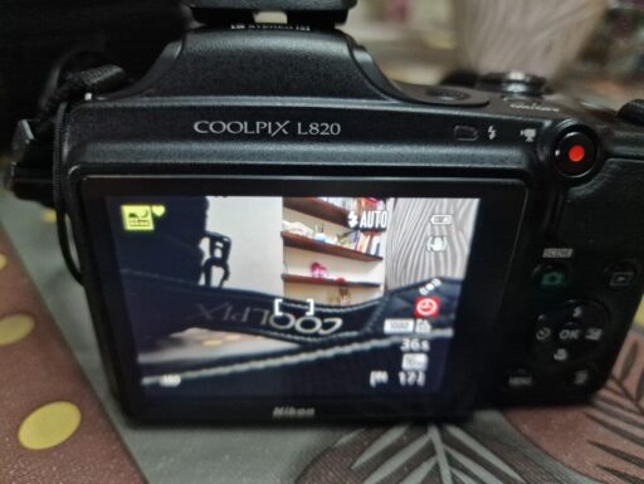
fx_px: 428
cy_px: 242
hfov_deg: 73.9
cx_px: 322
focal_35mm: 23
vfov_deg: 59.0
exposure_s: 1/120
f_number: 1.8
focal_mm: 6.4
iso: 1000
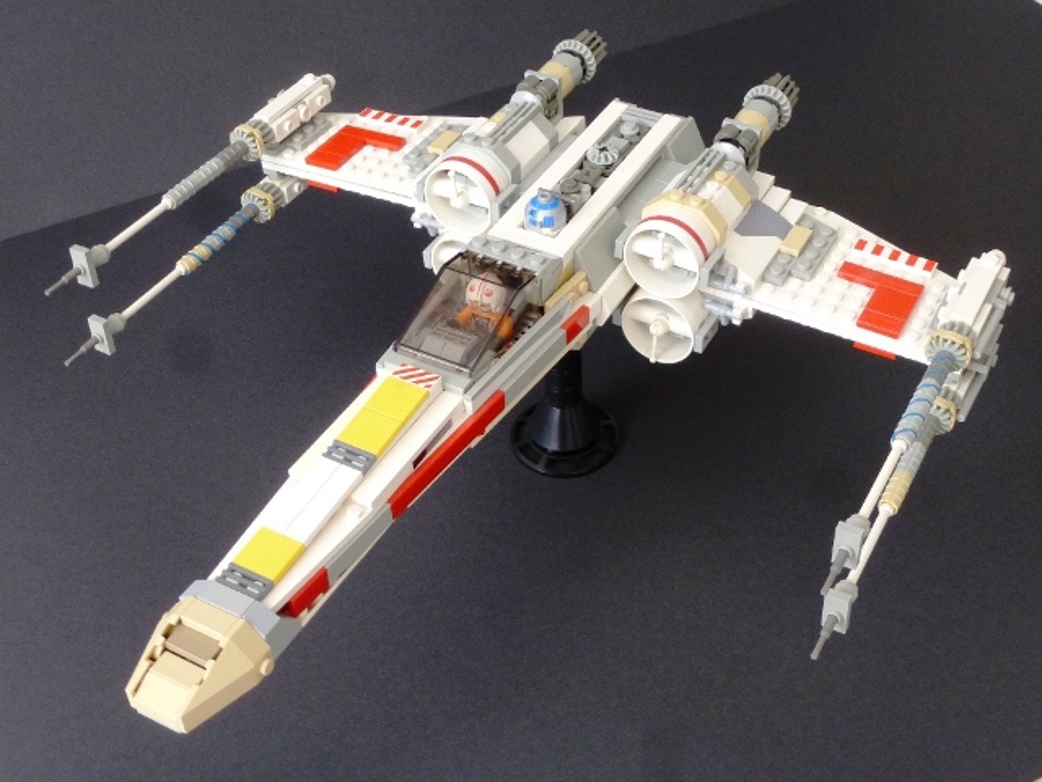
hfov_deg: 42.1
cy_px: 391
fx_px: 1355
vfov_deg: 32.2
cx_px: 521
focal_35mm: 45
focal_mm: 8
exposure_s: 1/20
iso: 400
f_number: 4
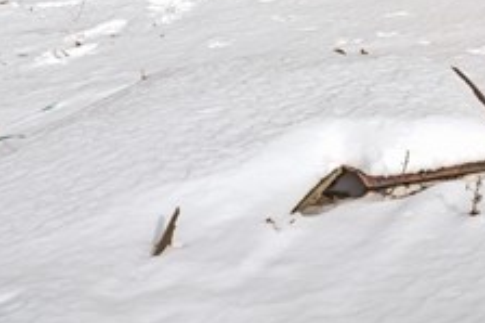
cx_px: 771
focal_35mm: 68
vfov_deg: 17.0
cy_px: -234
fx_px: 915
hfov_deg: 22.8
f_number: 8
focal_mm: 14
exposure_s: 1/640
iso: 200
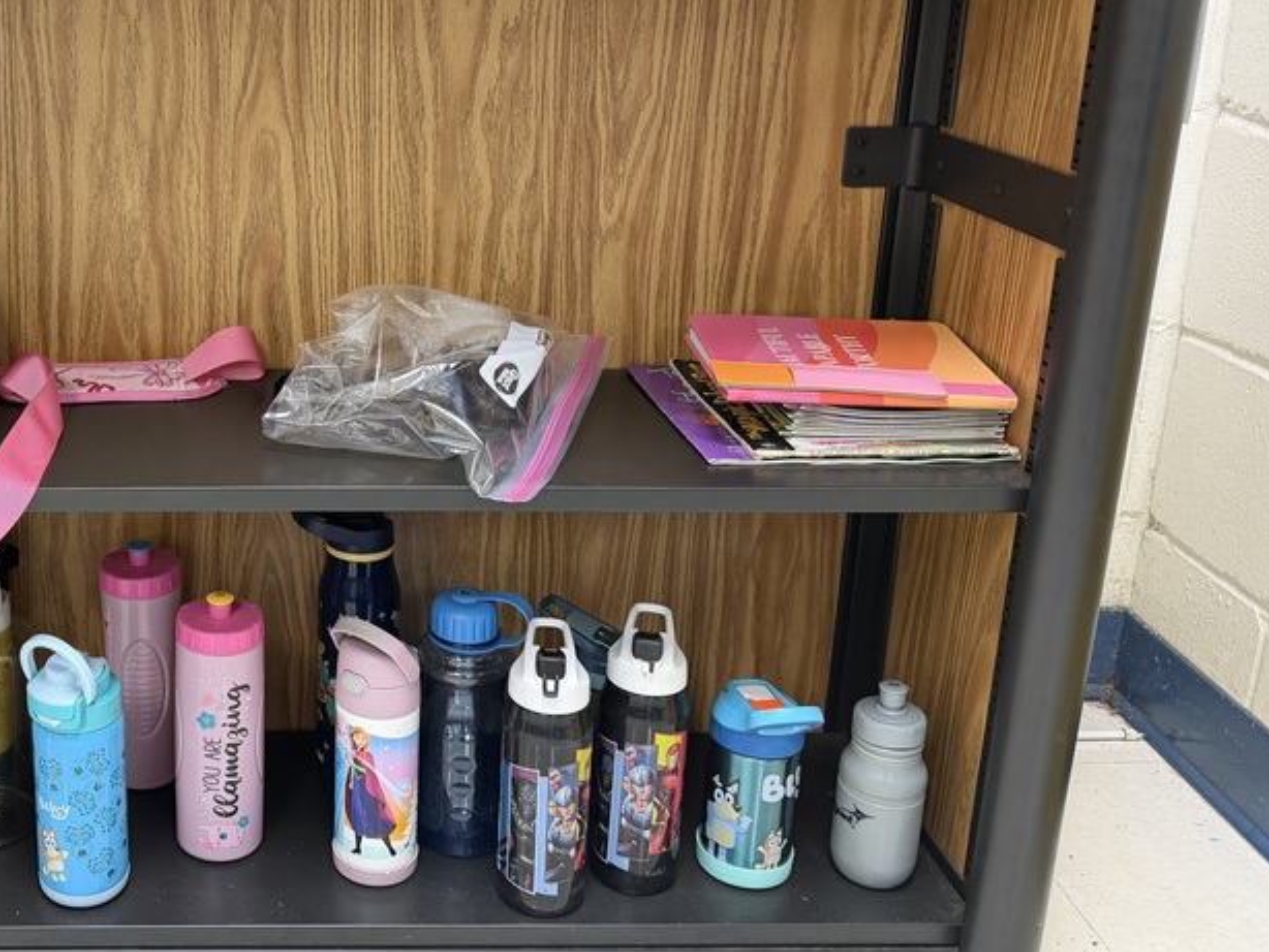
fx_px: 1467
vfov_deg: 35.7
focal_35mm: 40
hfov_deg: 44.5
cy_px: 326
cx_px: 254
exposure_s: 1/41
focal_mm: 6.76
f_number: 1.78
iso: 200
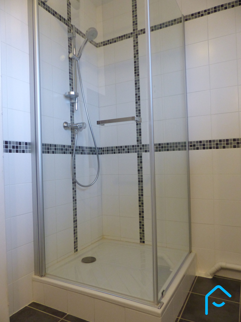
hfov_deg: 54.9
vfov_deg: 69.4
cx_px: 120
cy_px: 161
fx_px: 232
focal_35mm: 25
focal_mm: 4.5
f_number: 2.8
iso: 400
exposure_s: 1/20
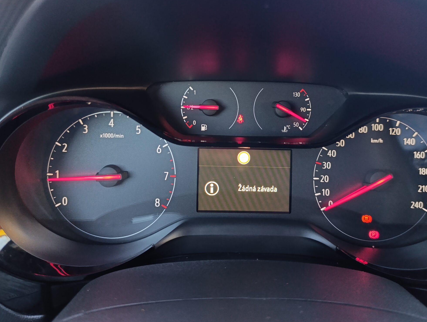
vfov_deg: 46.8
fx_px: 371
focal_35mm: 30
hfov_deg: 59.7
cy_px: 137
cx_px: 237
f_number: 1.6
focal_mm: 6.14
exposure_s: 1/100
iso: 800
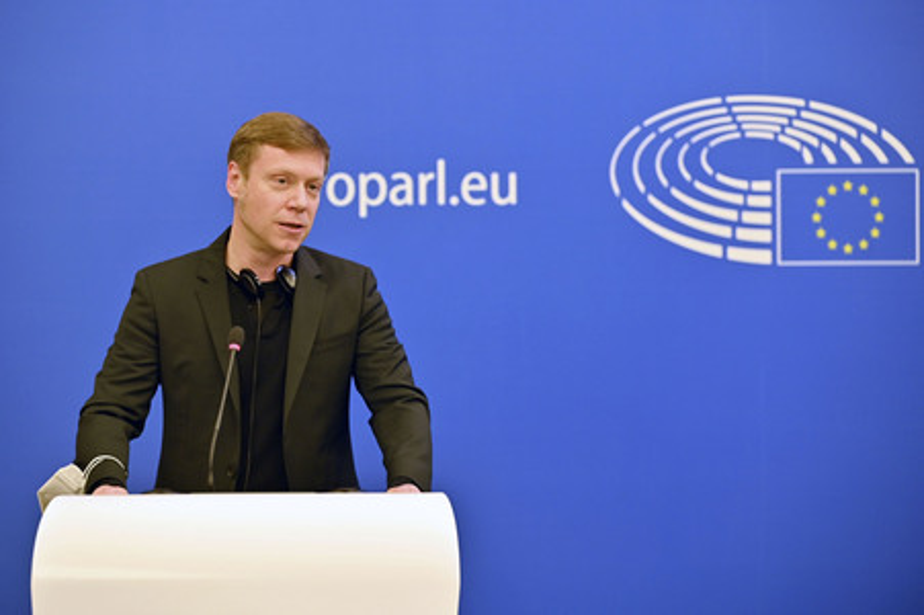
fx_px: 2821
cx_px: 462
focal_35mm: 110
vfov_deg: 12.4
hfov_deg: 18.6
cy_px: 308
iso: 640
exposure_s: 1/160
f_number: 2.8
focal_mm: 110
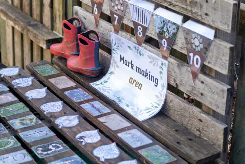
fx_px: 579
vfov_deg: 16.1
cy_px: 82
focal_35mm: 85
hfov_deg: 23.9
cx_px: 122
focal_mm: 56.5
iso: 200
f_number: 4
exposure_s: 1/100
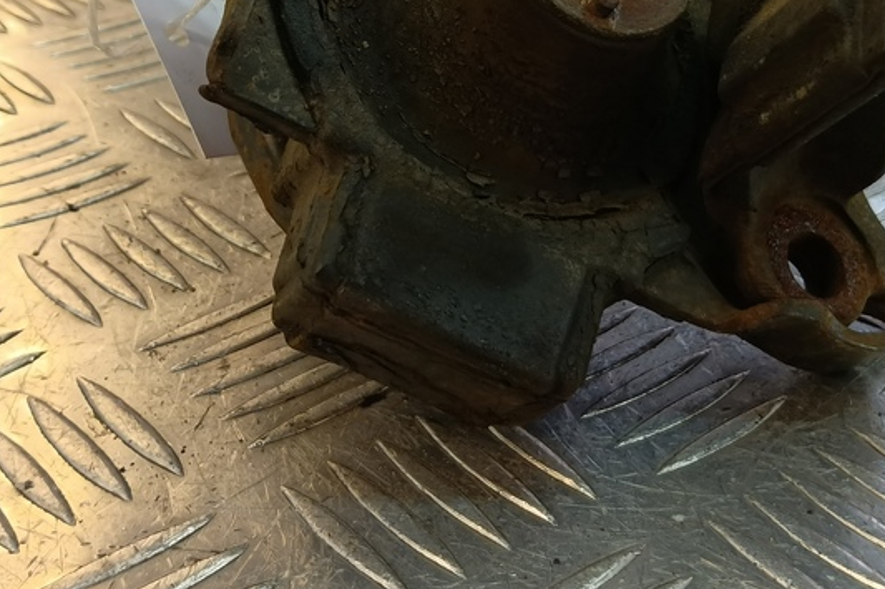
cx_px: 553
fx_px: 1130
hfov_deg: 42.4
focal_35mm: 46
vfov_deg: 28.3
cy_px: 81
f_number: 1.6
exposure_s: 1/100
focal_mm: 4.11
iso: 155
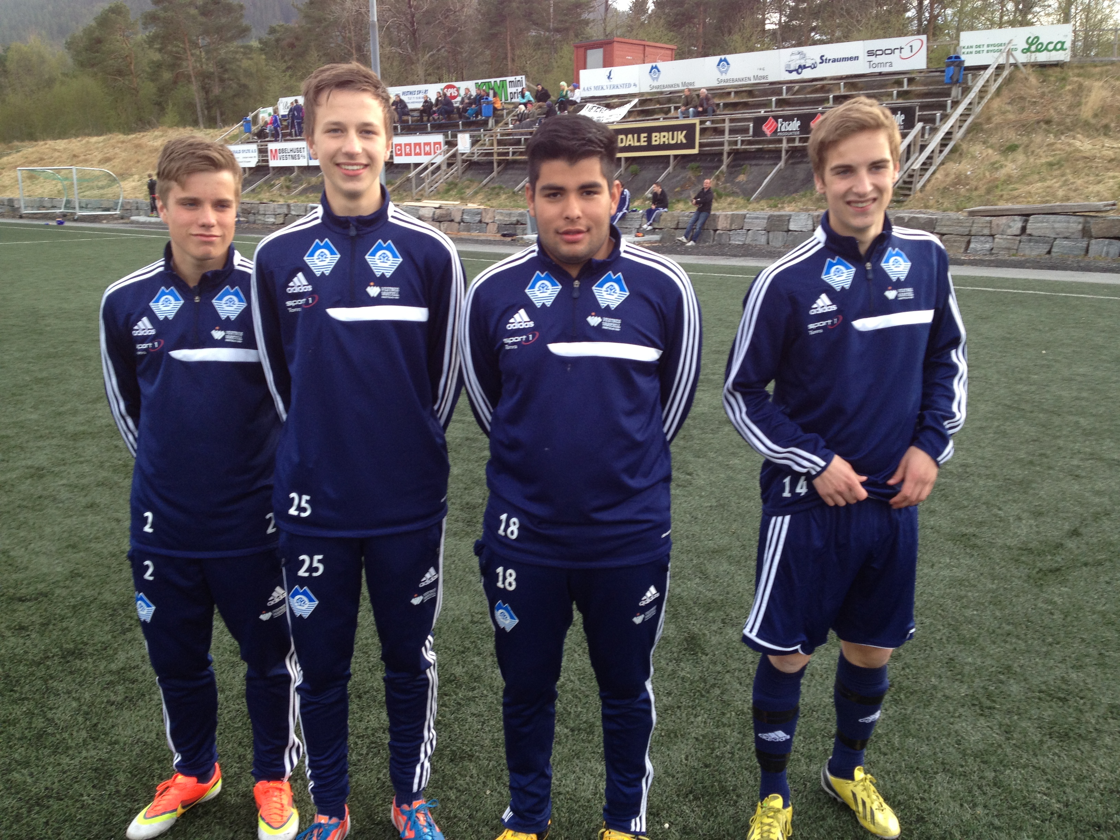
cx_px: 560
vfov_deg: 40.7
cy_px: 420
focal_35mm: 35
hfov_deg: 52.6
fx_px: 1132
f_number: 2.4
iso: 50
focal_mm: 4.28
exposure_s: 1/182
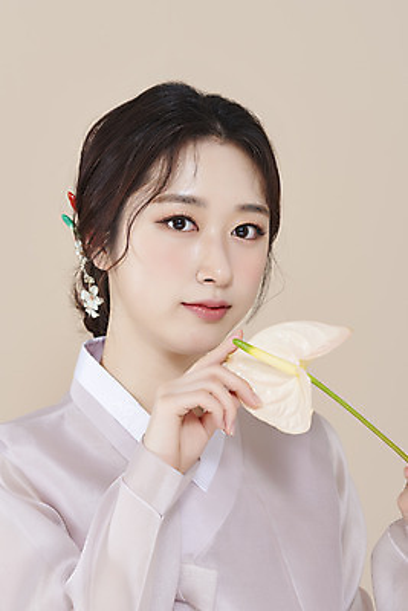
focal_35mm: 105
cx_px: 204
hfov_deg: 13.1
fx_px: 1783
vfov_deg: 19.4
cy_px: 306
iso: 64
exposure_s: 1/125
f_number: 11
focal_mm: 105
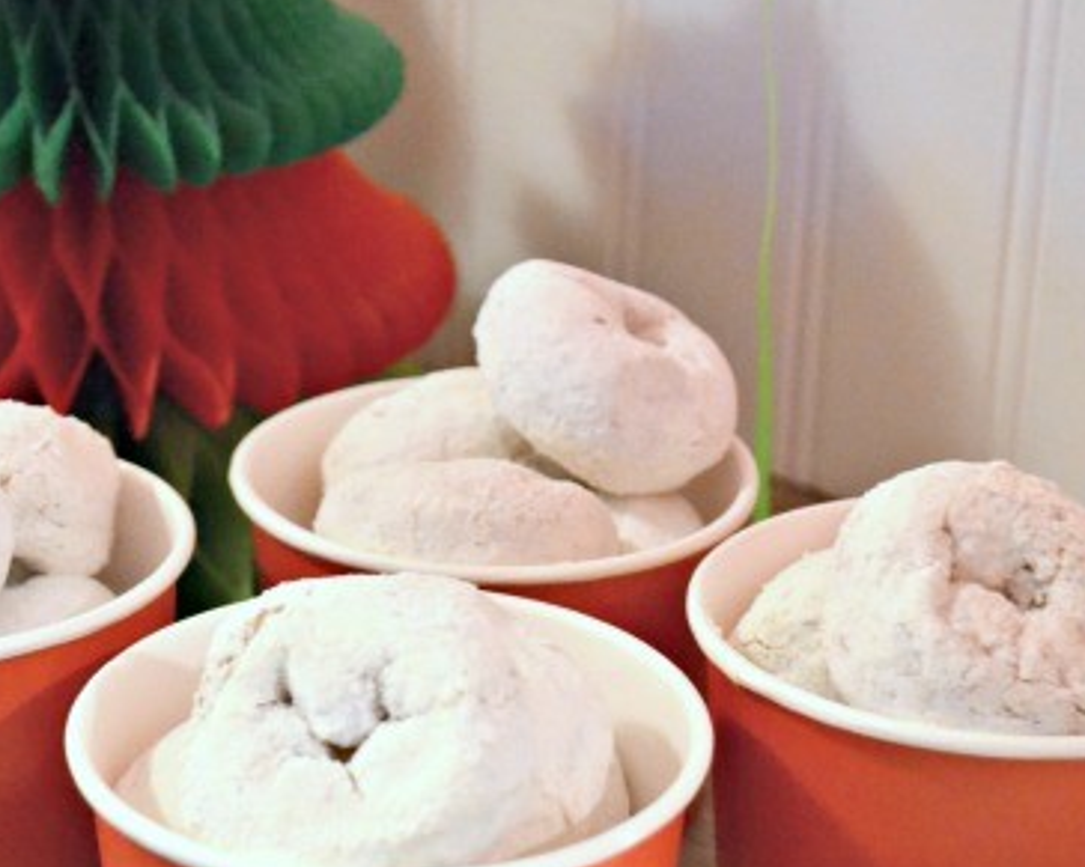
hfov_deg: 21.9
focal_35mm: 87
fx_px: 2793
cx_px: 346
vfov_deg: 17.6
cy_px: 483
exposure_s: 1/40
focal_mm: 30
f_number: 4.5
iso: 3200
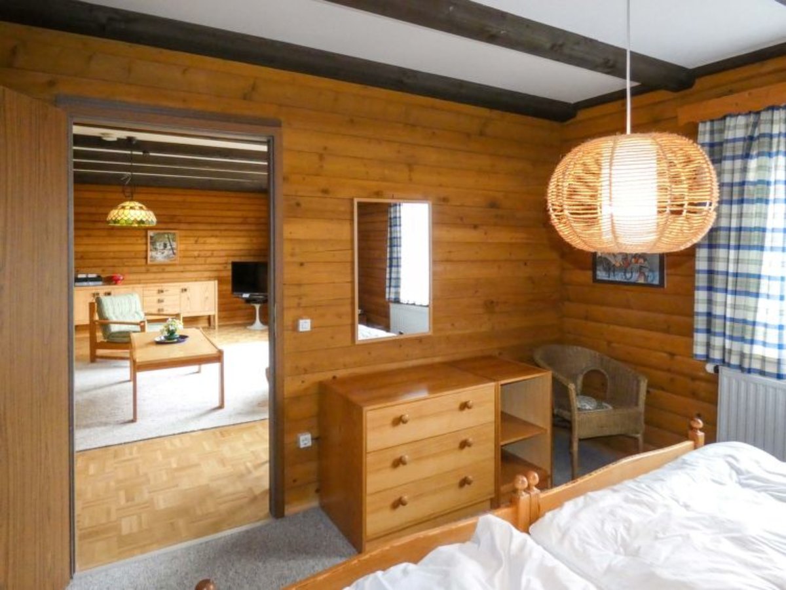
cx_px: 393
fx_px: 454
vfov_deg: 66.0
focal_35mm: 20
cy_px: 295
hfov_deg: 81.7
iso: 640
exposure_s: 1/60
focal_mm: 3.6
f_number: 2.8
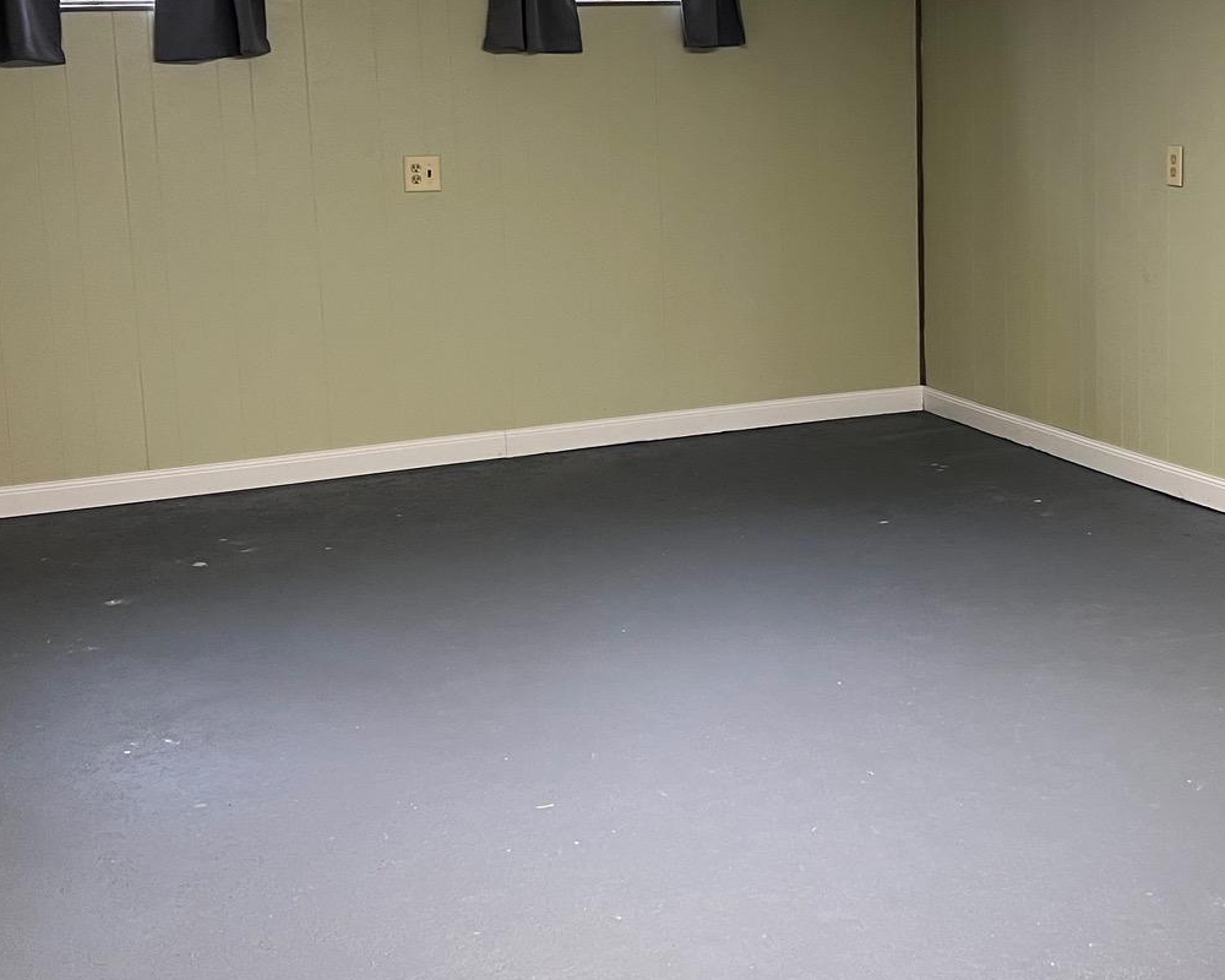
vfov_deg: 28.9
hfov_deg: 35.7
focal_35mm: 52
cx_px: 797
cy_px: 300
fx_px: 1885
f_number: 1.5
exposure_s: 1/60
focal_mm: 5.7
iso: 125
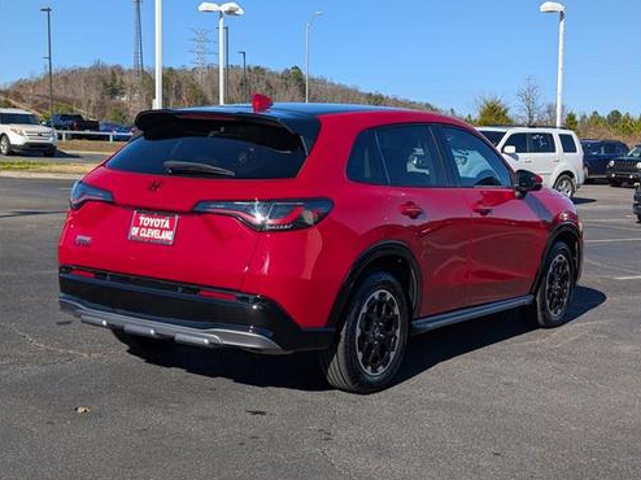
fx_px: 925
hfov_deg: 38.2
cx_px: 323
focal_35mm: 50
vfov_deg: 29.1
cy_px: 236
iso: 20
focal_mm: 6.9
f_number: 1.68
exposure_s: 1/1667
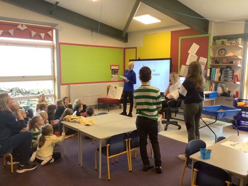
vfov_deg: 45.4
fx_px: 222
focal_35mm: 31
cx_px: 124
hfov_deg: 58.4
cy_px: 93
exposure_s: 1/50
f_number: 2.4
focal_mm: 3.3
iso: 125
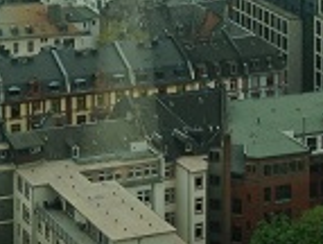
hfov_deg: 13.9
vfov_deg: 10.1
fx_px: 1291
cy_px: -219
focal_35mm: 138
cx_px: -50
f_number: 2.4
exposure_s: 1/407
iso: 50
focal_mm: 4.13
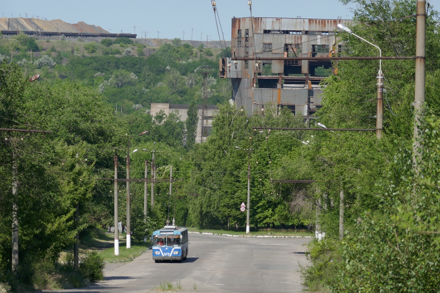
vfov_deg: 5.5
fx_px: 3031
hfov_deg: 8.3
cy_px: 146
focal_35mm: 248
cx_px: 220
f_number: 5.9
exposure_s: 1/500
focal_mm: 90.6
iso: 125
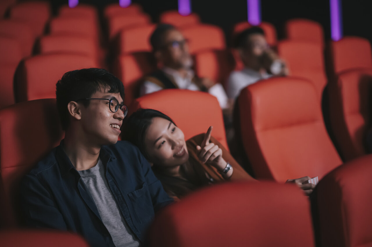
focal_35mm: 85
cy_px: 124
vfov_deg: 16.1
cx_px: 186
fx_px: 878
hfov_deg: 23.9
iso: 1600
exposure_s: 1/100
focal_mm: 85
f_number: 1.4
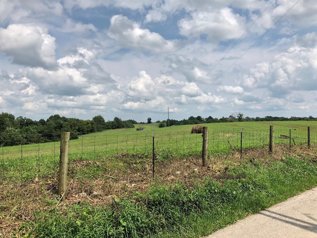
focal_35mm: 28
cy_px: 119
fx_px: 256
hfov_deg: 63.5
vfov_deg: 49.7
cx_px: 158
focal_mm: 3.99
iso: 20
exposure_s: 1/1517
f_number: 1.8
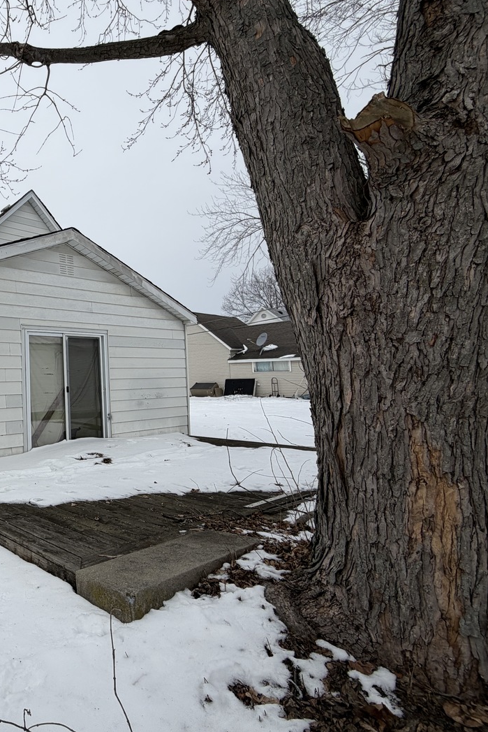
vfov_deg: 83.9
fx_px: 407
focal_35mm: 20
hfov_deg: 50.7
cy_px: 356
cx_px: 6
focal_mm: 2.22
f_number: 2.2
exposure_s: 1/1235
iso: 20
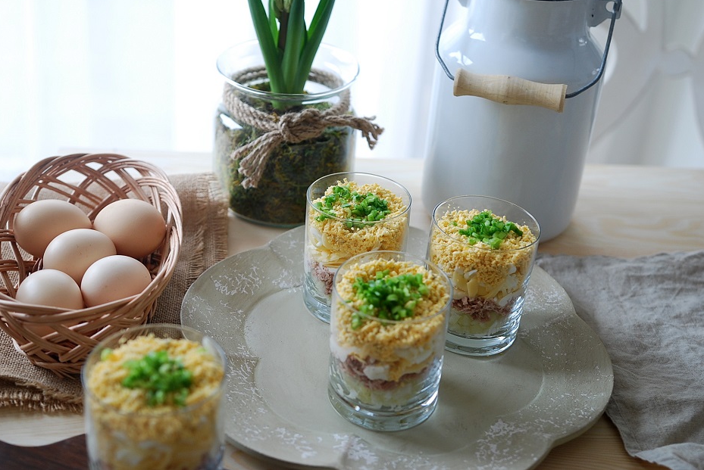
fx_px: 1106
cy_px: 218
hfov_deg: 35.3
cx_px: 339
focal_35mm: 57
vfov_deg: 24.0
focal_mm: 35
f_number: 2.8
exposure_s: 1/30
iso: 200
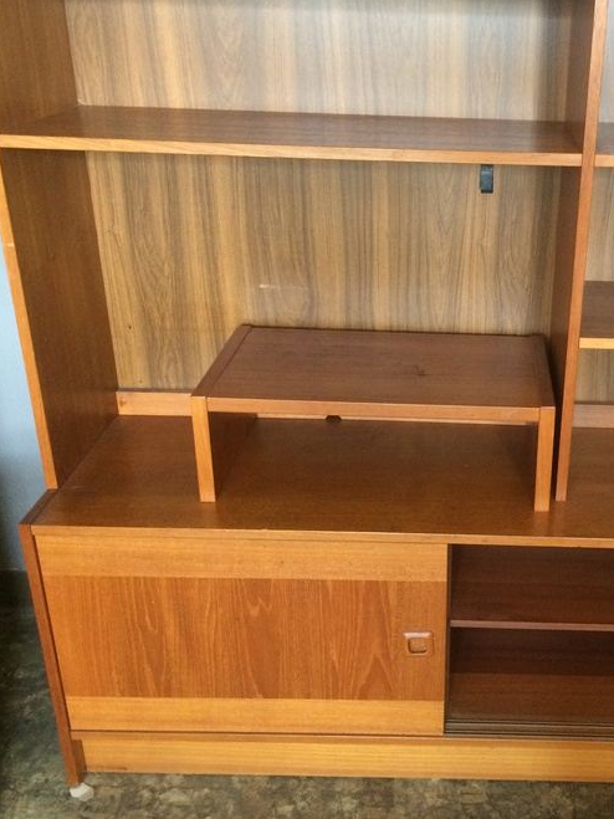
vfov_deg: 45.8
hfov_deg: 34.2
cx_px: 475
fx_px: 970
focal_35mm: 41
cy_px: 416
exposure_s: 1/24
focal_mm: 4.12
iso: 320
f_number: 2.2
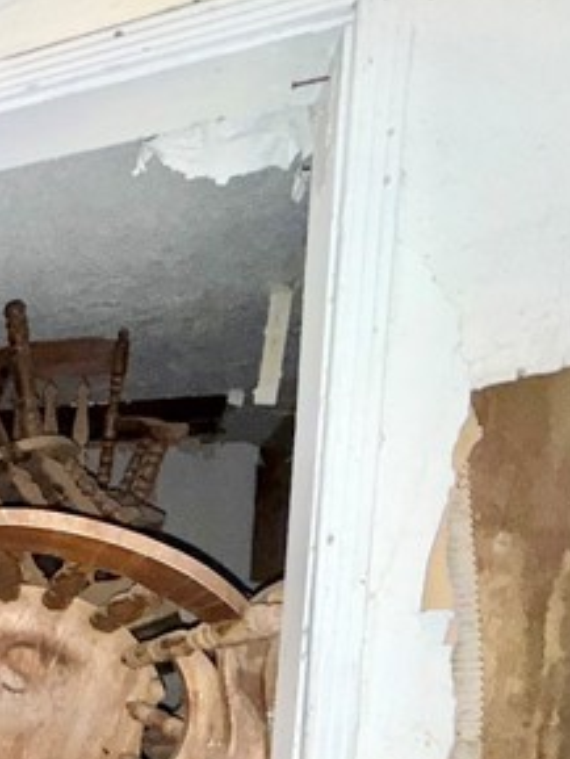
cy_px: 609
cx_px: -173
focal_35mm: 31
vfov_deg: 54.3
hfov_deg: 33.2
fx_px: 680
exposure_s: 1/59
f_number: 2.2
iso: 320
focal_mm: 2.22
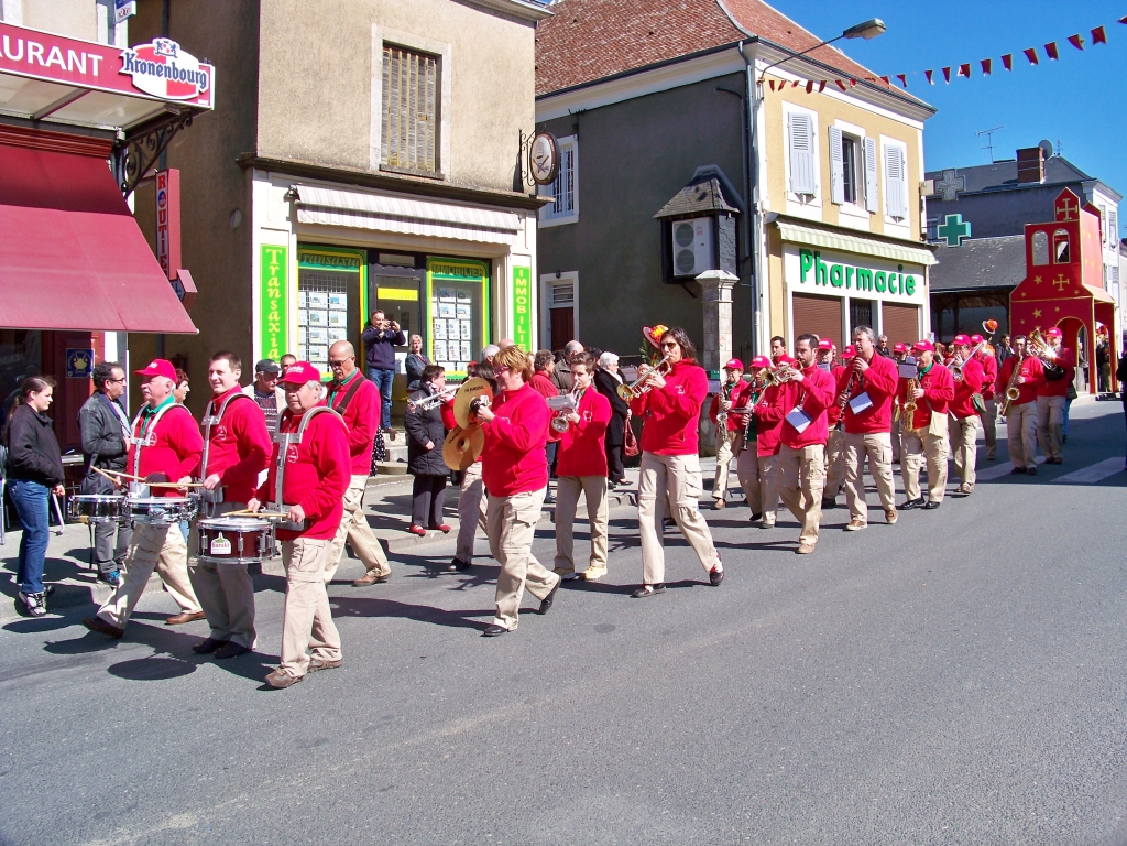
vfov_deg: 42.9
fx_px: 1074
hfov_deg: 55.4
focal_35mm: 33
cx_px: 564
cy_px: 423
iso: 100
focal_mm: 5.85
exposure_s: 1/500
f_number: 4
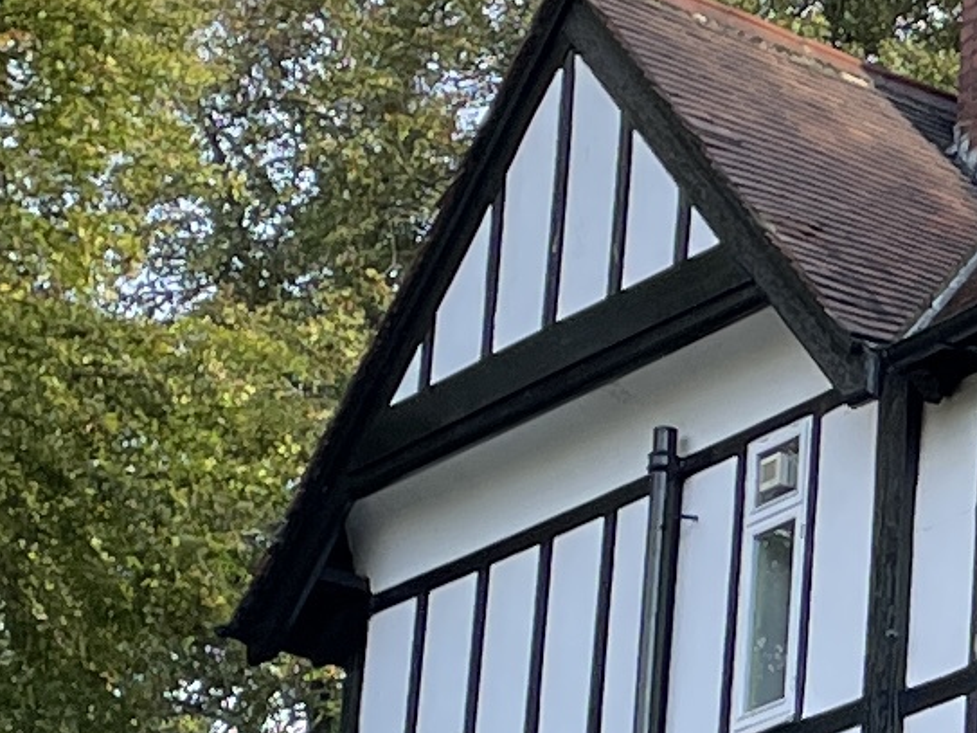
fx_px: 5446
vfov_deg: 7.6
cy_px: 1052
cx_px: 1630
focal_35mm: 193
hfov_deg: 9.8
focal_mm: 4.2
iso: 32
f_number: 1.6
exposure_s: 1/917
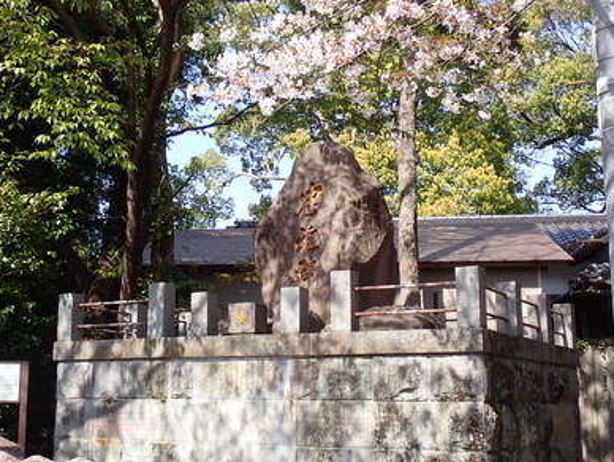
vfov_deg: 28.6
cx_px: 285
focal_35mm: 51
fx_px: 906
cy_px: 239
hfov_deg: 37.4
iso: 100
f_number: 4
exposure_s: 1/250
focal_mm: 7.84
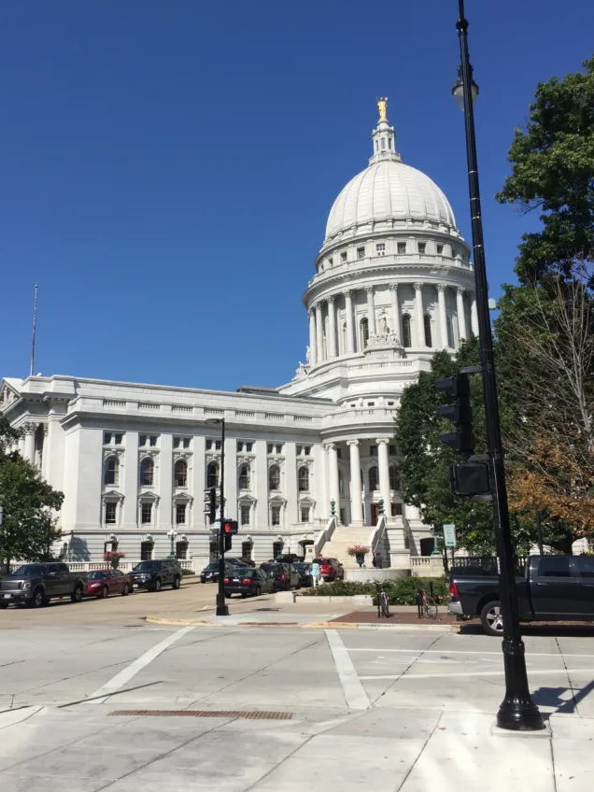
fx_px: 801
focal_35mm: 35
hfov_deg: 40.6
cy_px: 350
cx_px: 248
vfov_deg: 52.5
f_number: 2.2
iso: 32
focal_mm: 4.15
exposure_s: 1/3049
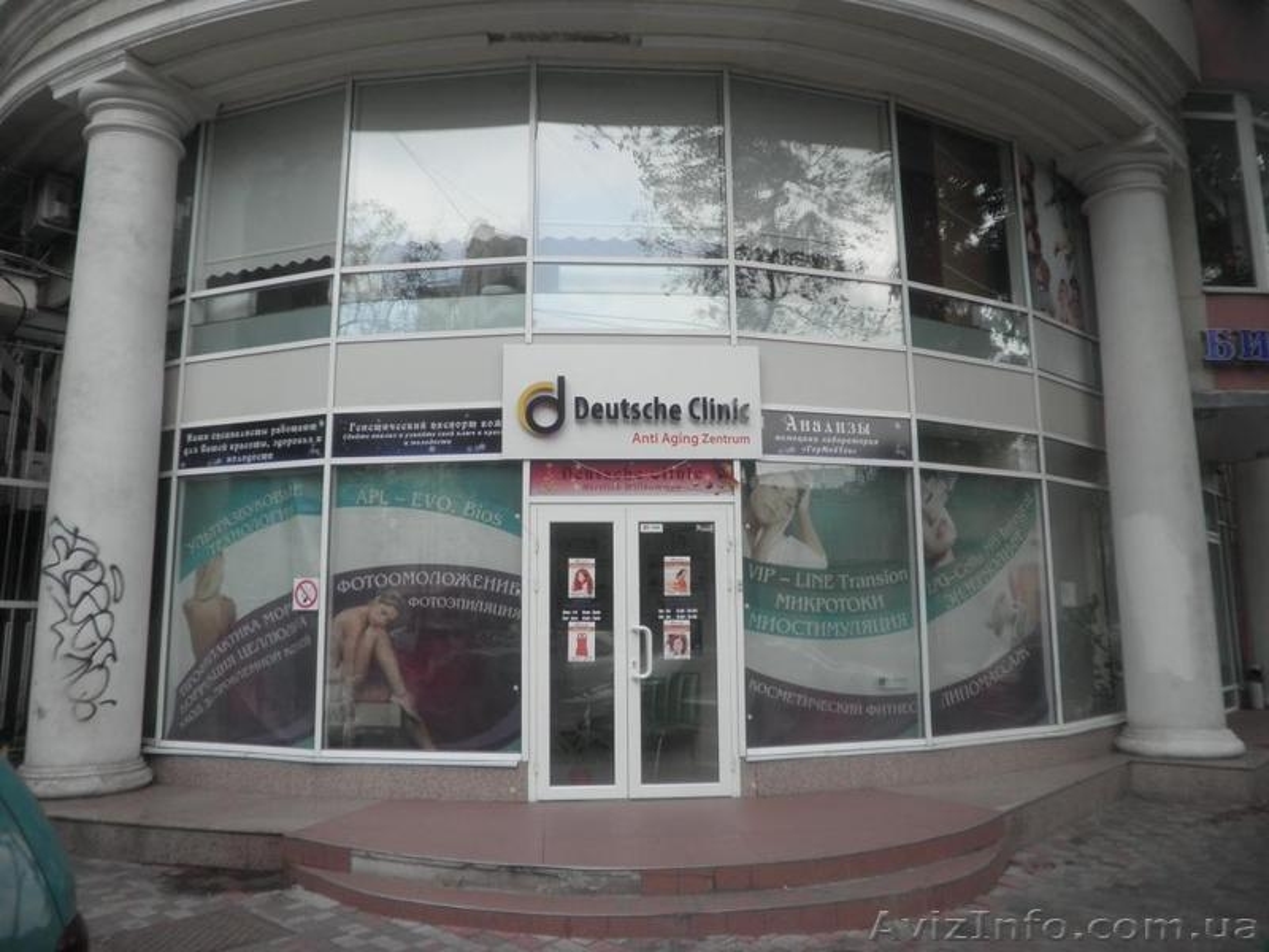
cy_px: 476
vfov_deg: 53.1
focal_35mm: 26
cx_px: 634
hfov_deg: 67.3
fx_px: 953
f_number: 2.6
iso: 64
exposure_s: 1/200
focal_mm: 4.65
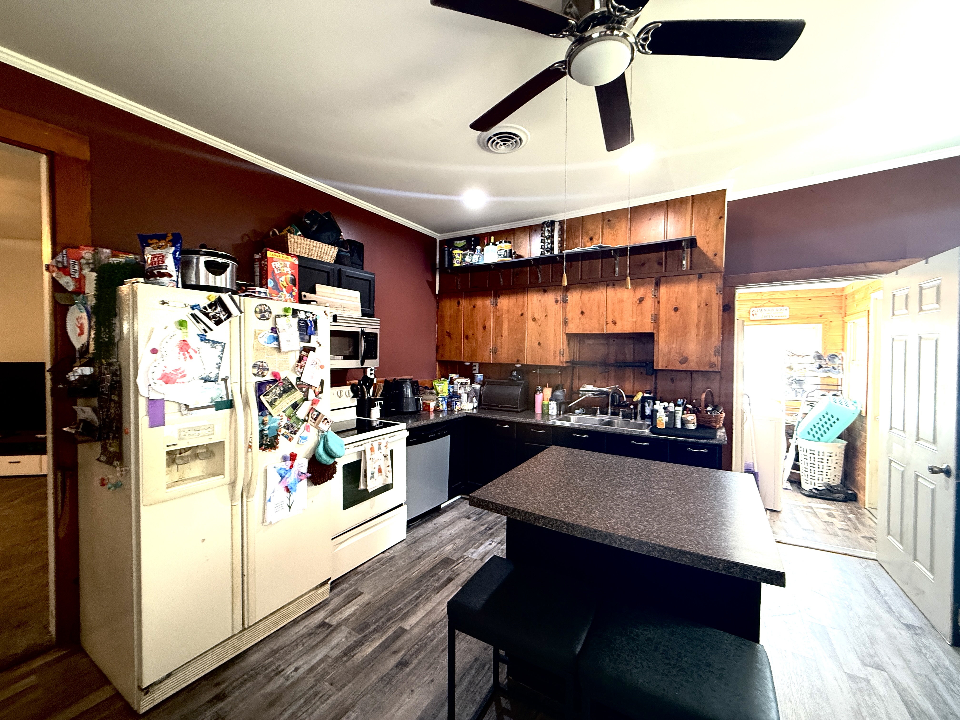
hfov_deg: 102.1
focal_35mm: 14
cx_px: 480
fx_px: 388
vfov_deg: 85.7
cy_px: 360
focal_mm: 2.22
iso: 400
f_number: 2.2
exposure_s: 1/60
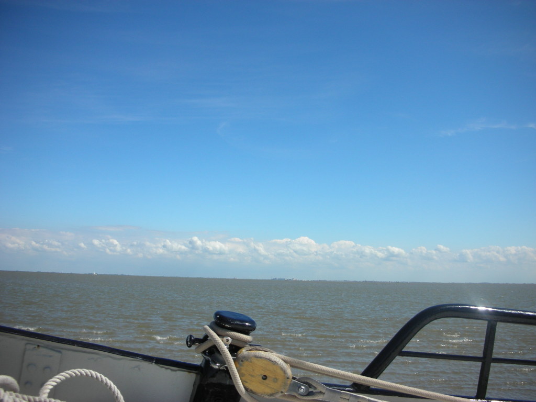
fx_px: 542
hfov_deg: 52.6
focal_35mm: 35
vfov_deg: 40.7
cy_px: 201
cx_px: 268
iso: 50
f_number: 8.5
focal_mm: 5.8
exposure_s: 1/127
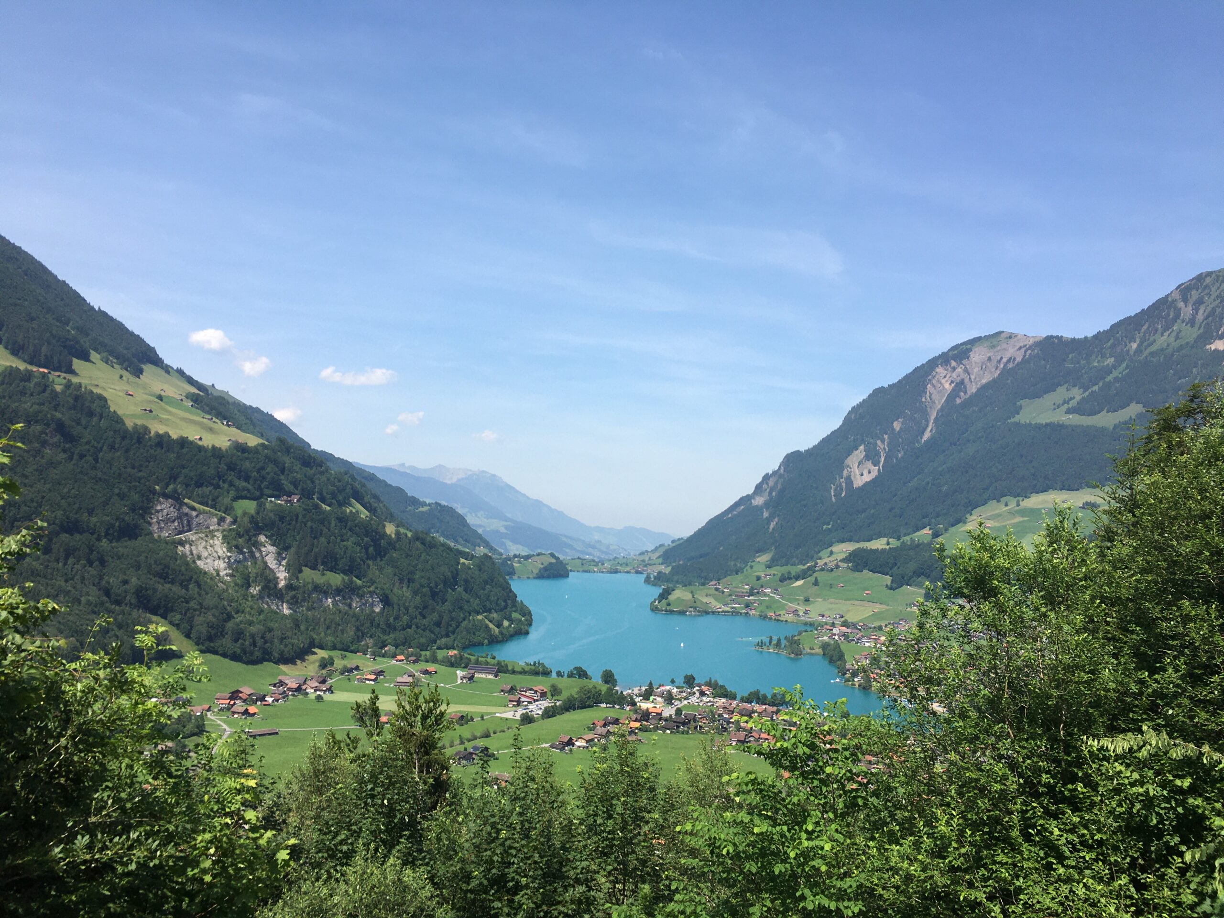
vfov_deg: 48.2
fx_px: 1025
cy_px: 459
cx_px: 612
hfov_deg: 61.7
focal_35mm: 29
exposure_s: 1/1832
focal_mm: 4.15
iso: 25
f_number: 2.2
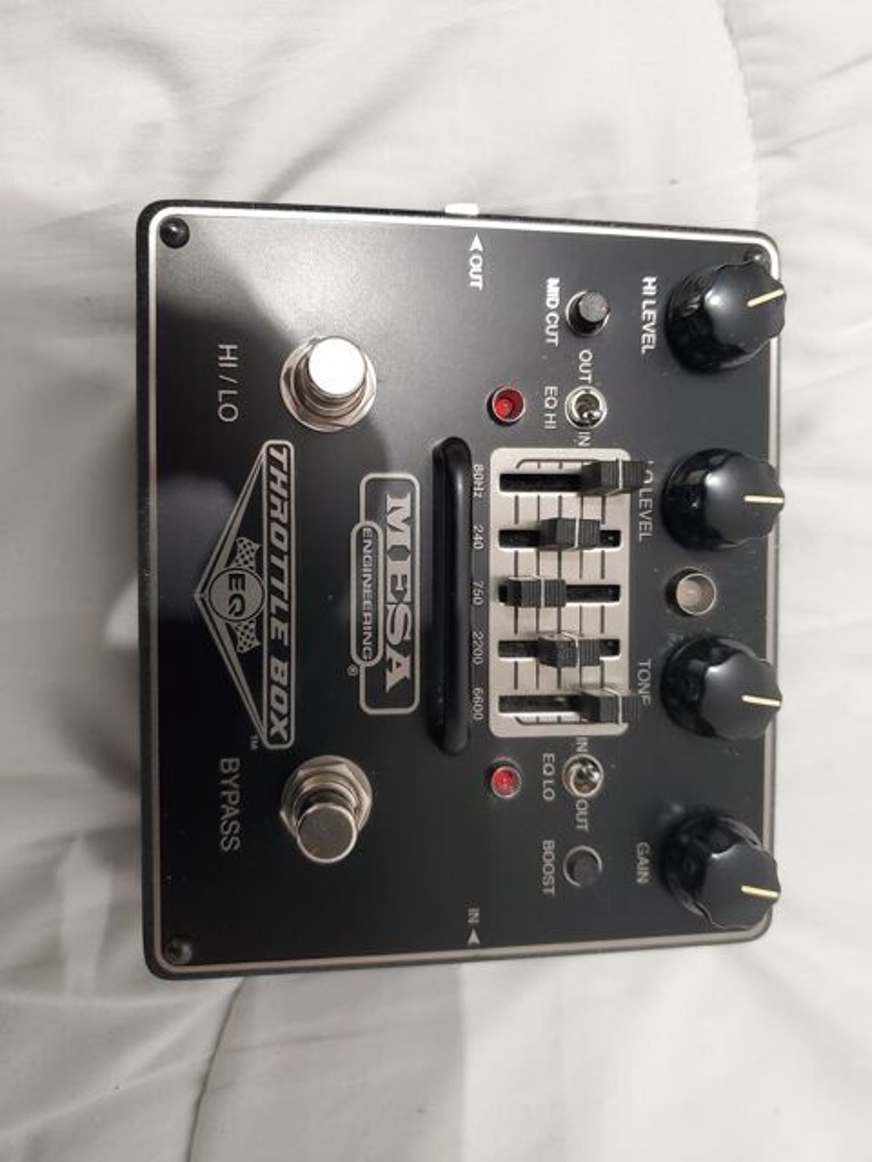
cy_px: 581
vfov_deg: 67.3
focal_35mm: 26
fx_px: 873
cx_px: 436
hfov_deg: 53.1
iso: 500
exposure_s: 1/50
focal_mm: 4.3
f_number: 1.5
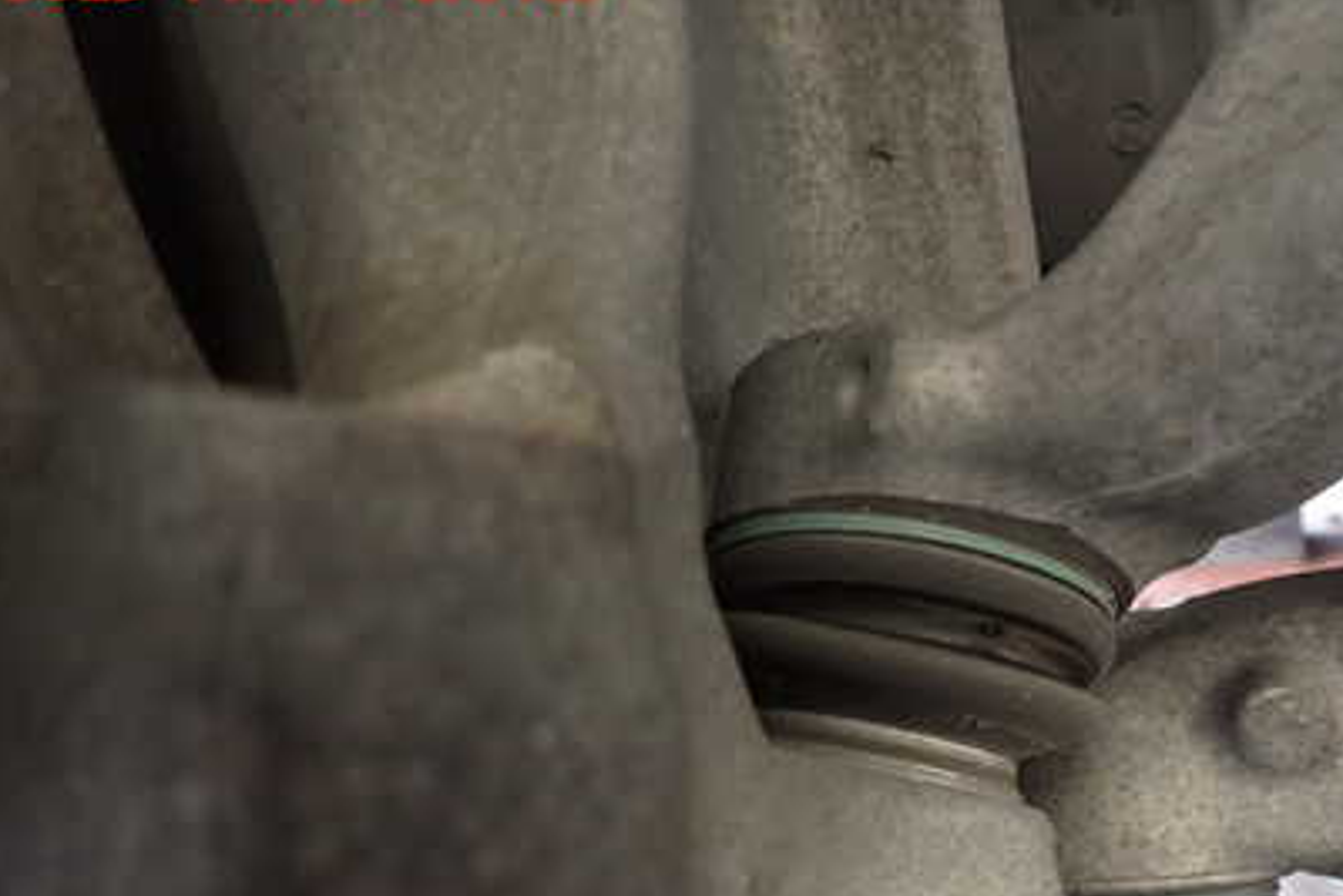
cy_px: 691
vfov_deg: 33.4
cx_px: 990
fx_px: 1455
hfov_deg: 47.9
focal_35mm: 39
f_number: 2
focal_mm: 4.5
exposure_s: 1/50
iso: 200
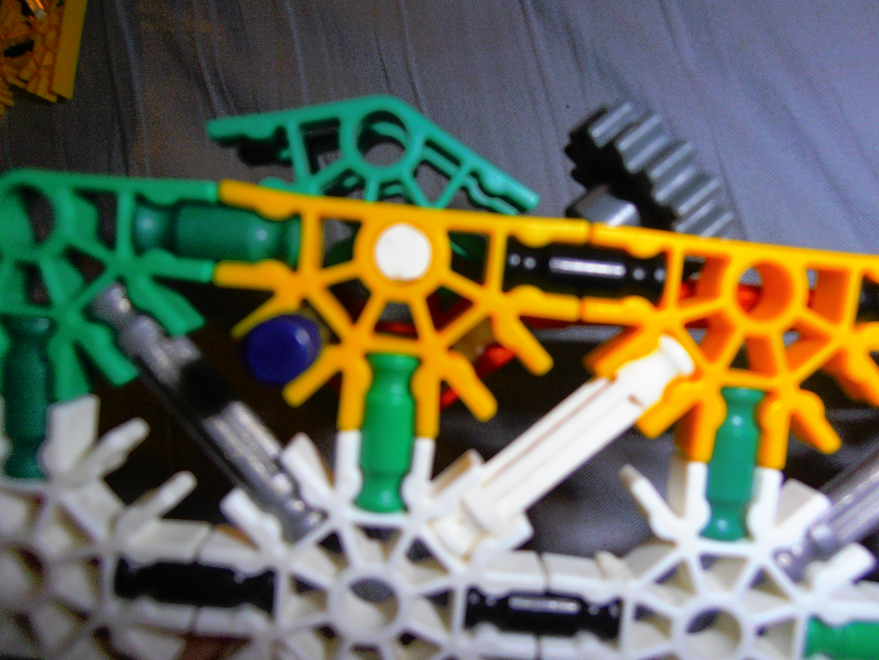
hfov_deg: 71.6
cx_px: 440
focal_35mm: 24
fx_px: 609
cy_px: 330
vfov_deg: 56.8
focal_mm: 4.2
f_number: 3
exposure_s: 1/30
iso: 125
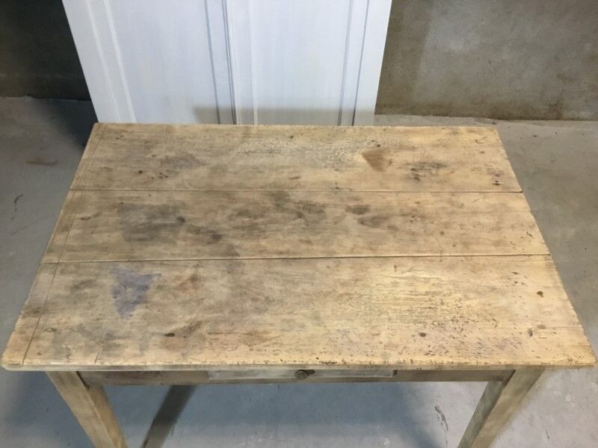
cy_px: 224
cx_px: 299
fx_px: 536
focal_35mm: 31
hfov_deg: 58.4
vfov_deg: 45.4
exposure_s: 1/33
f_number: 2.4
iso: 250
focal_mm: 3.3
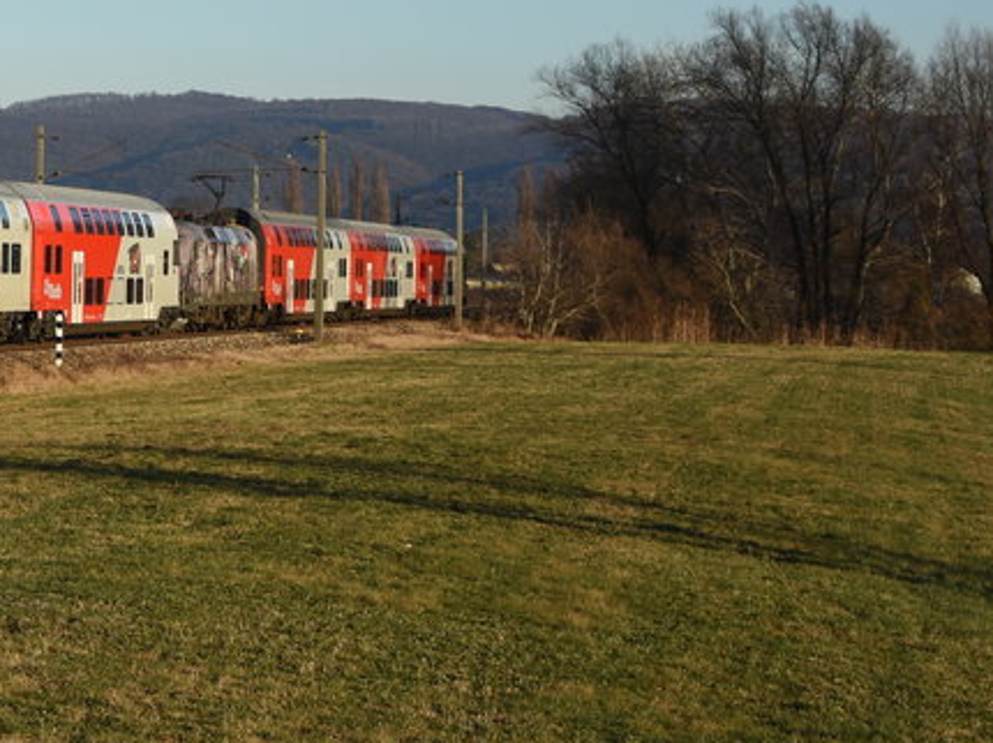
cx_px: -326
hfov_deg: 12.5
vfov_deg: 9.7
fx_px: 4387
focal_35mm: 153
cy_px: 134
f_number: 4.5
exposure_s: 1/640
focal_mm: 38
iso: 100
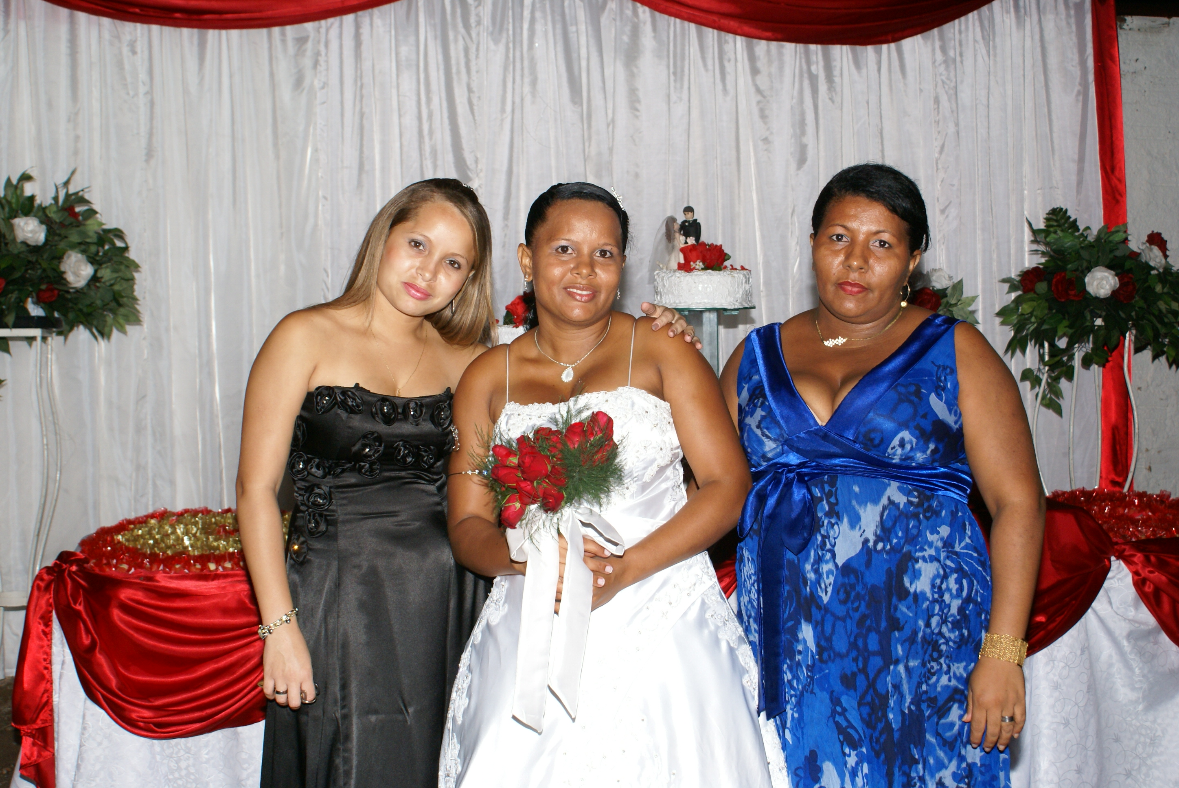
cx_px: 590
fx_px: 1475
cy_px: 394
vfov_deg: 29.9
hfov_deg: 43.6
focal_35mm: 45
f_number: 5.6
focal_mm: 30
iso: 400
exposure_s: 1/60
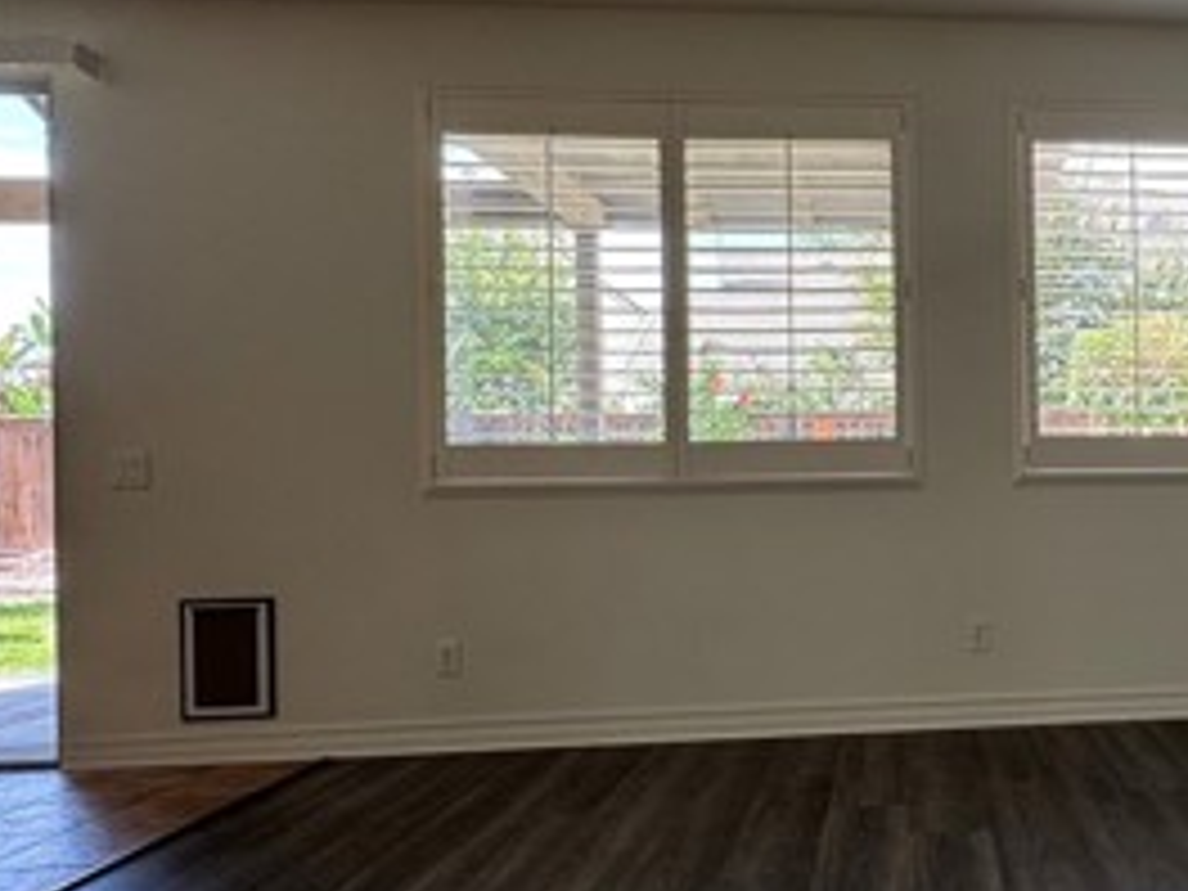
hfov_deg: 48.8
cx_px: 1048
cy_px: 477
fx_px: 1167
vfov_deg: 41.8
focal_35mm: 34
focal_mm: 2.22
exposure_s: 1/99
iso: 50
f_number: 2.2
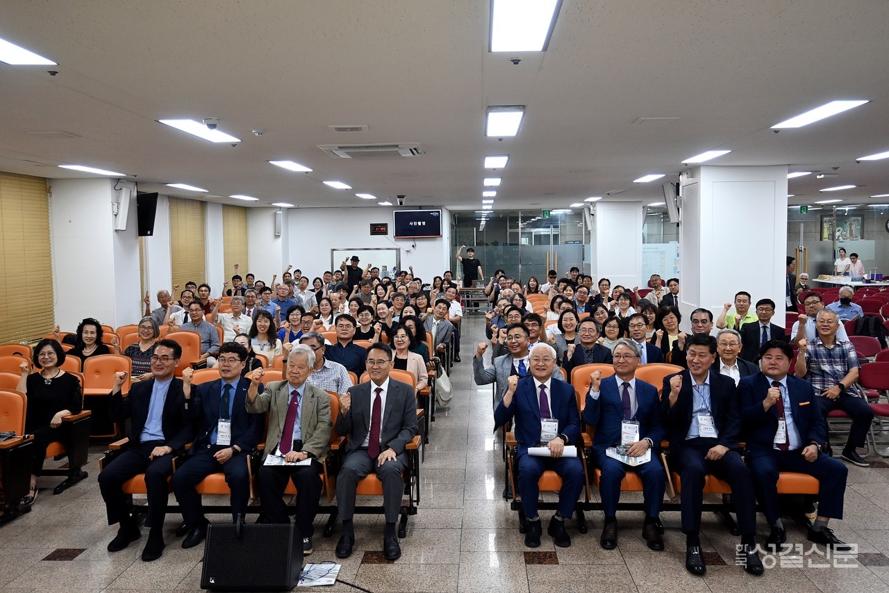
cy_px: 296
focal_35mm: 32
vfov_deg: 41.7
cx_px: 444
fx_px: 778
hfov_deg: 59.5
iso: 800
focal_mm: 21
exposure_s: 1/125
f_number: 4
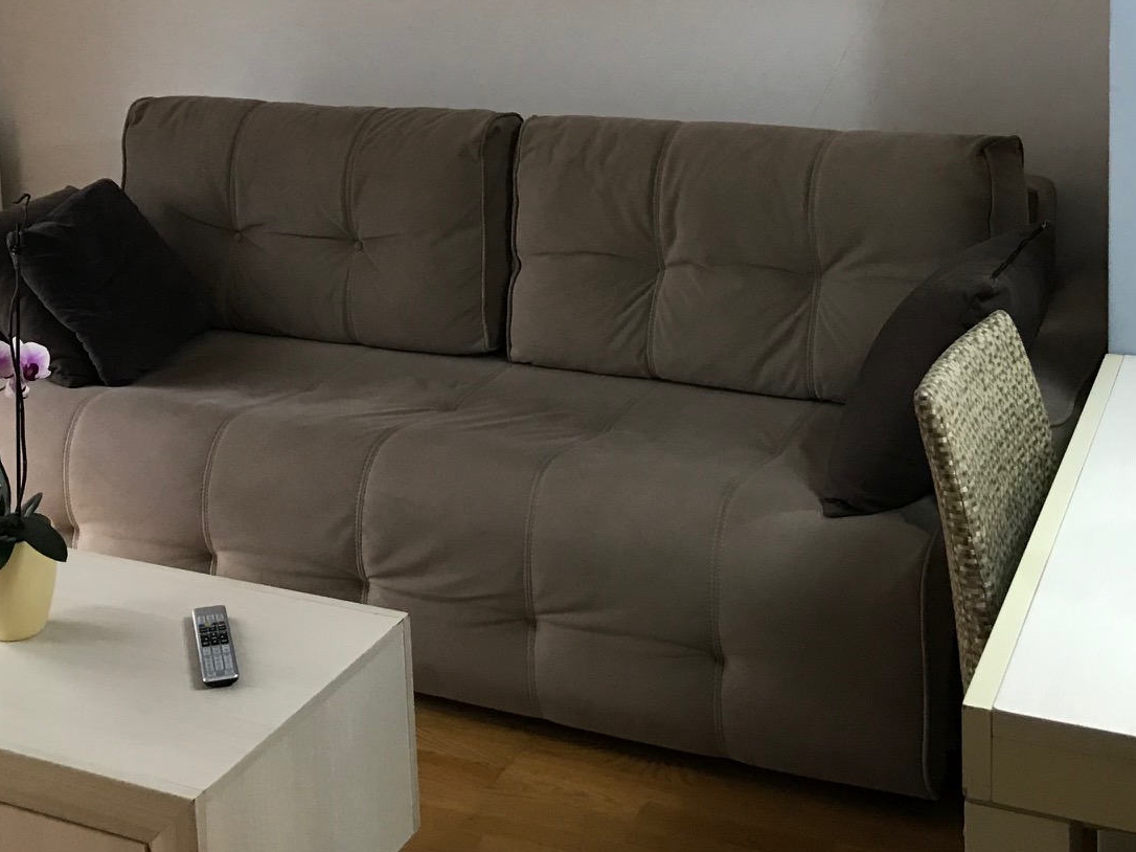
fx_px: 1706
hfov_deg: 36.7
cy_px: 99
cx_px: 480
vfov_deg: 27.1
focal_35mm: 52
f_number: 1.8
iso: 64
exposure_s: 1/17
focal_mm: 3.99
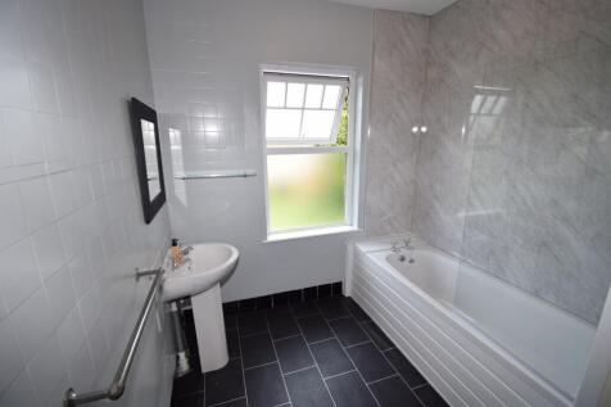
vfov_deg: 77.3
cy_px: 204
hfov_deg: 100.4
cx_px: 306
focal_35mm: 15
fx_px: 254
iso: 400
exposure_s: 1/125
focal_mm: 10
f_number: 5.6
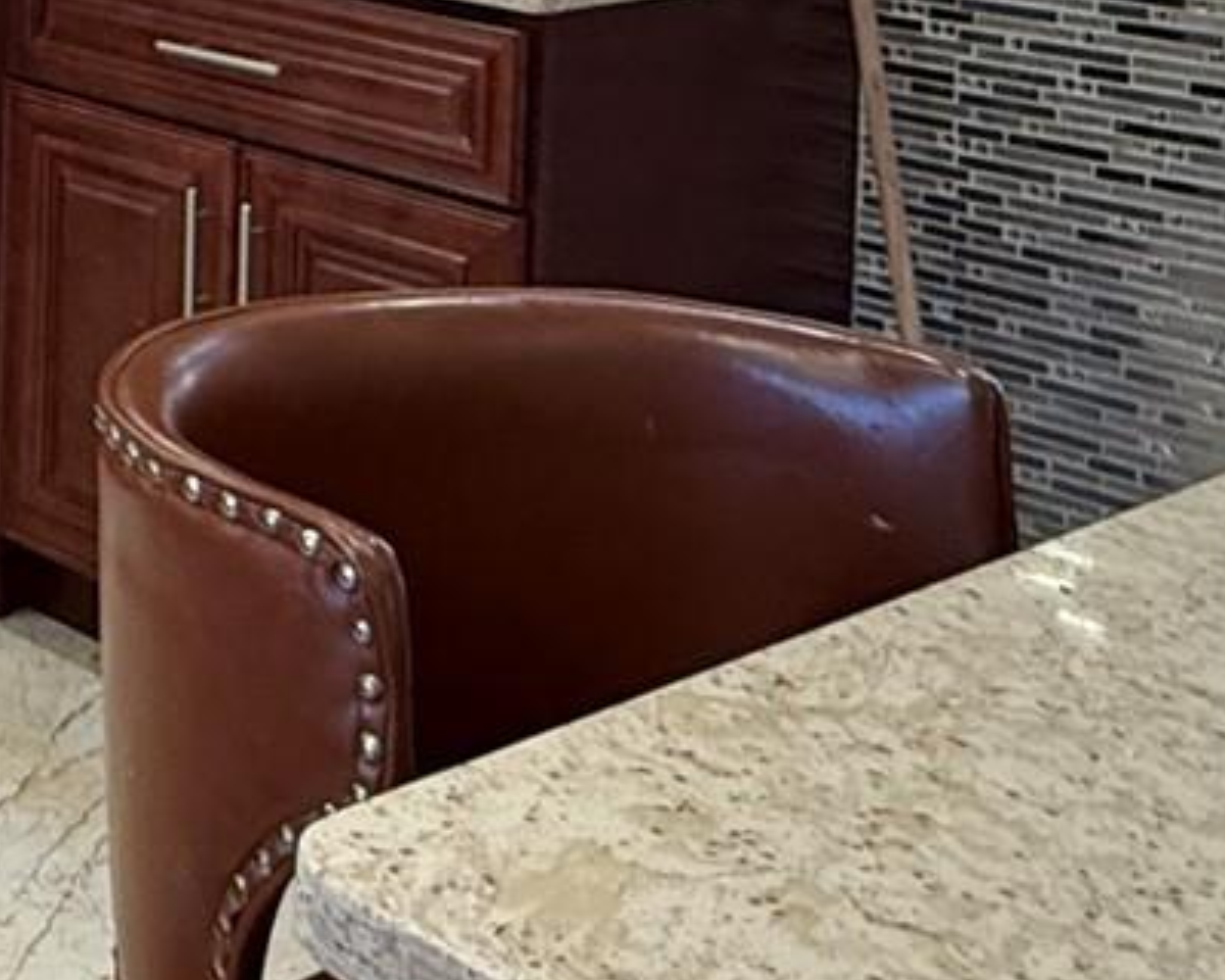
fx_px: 2538
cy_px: -404
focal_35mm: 70
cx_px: -655
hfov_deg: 22.1
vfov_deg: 19.6
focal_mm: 2.22
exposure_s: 1/60
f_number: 2.2
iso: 320
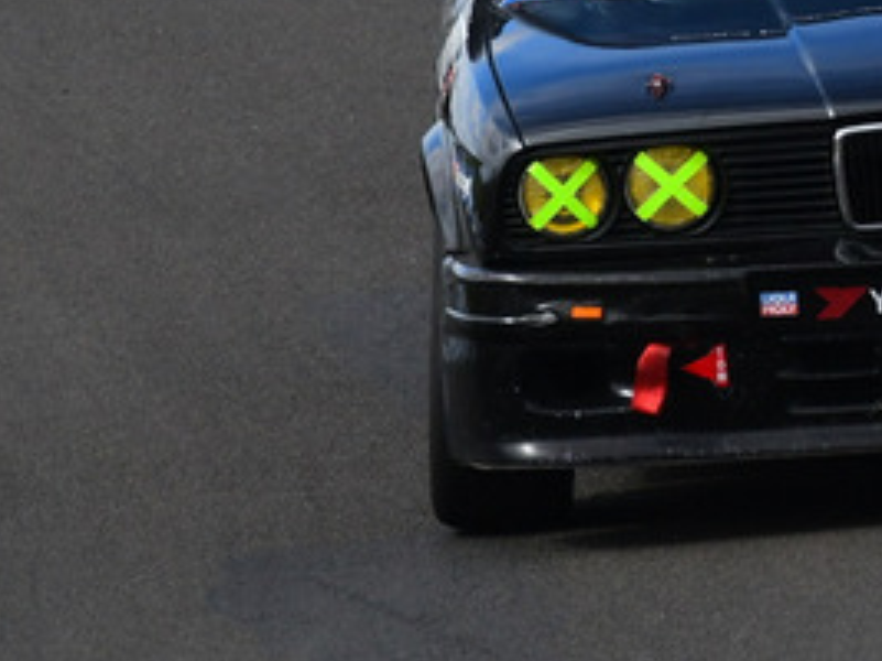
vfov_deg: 1.0
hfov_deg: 1.3
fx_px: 39654
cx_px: 839
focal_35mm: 1557
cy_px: -198
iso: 400
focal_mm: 360
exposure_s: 1/640
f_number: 9
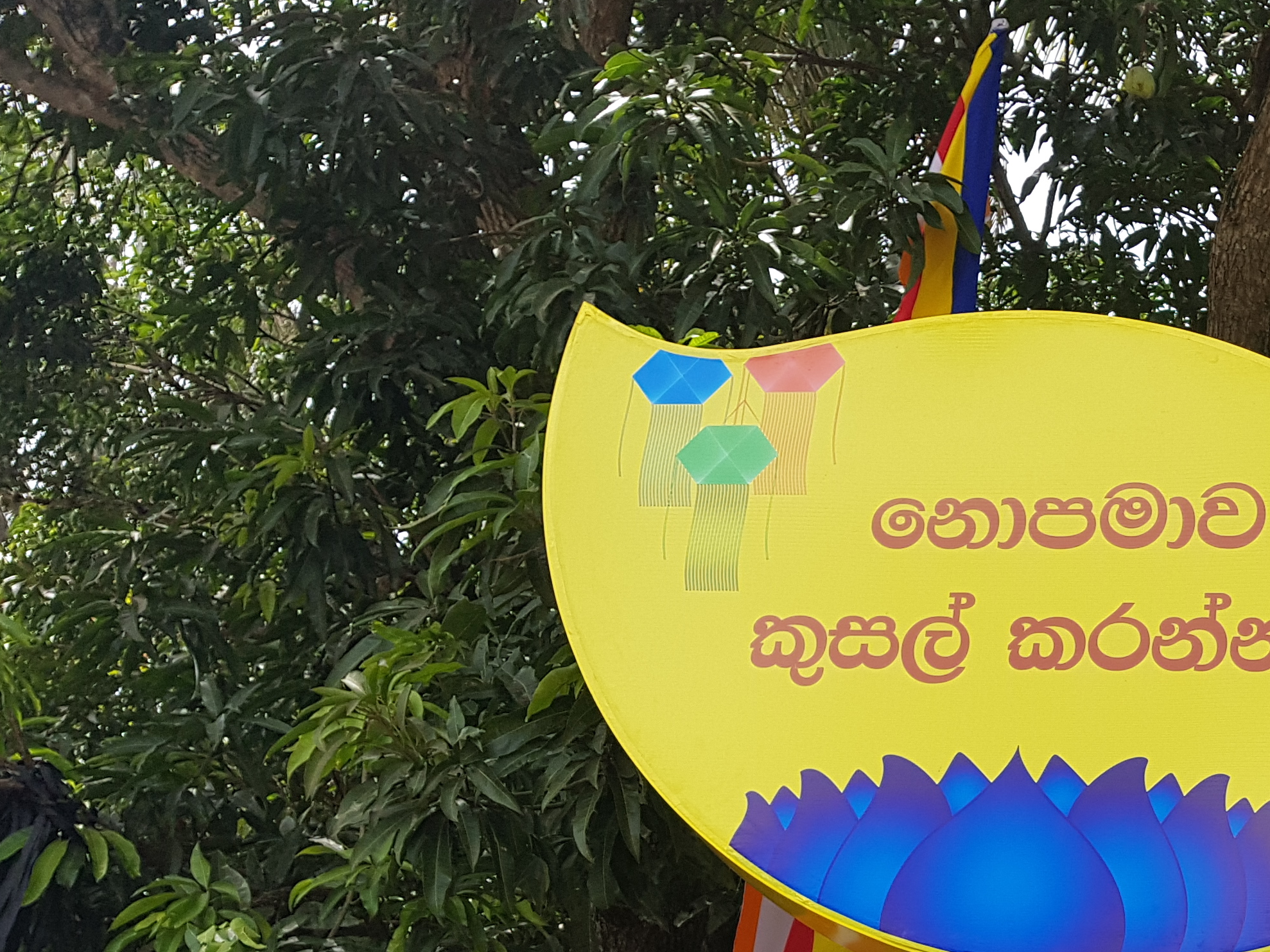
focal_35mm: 53
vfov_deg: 26.0
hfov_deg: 33.6
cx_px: 1219
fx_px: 1944
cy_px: 963
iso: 40
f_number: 1.7
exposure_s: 1/964
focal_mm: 4.2
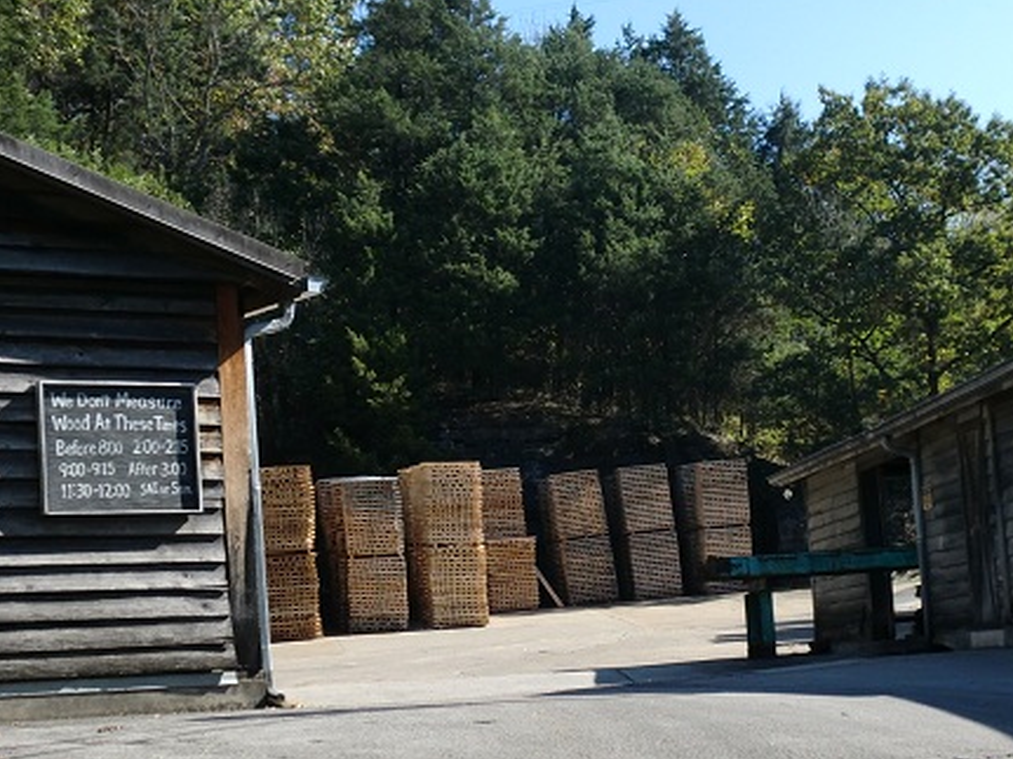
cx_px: 677
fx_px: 2340
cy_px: 391
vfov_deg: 18.4
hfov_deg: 24.3
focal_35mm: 80
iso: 64
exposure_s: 1/400
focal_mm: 7.7
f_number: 3.4
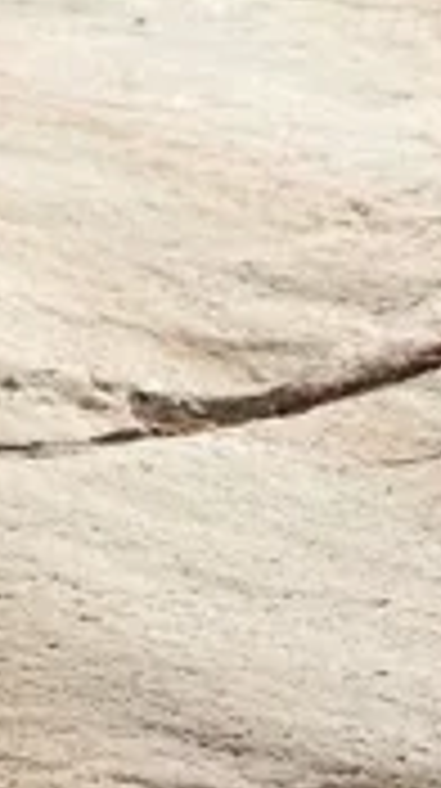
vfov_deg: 12.7
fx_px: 3504
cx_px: -954
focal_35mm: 168
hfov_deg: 6.5
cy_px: -2
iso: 100
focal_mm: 35
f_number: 3.5
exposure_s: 1/1600
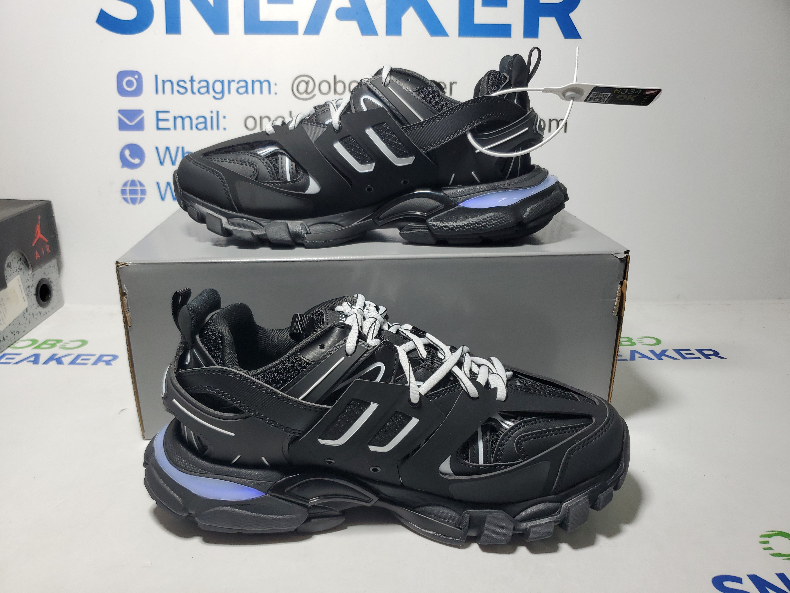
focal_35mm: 26
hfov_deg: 67.3
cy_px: 296
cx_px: 395
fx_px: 593
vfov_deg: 53.1
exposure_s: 1/352
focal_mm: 4.3
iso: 50
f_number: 1.5
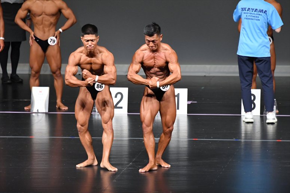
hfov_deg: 6.0
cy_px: 96
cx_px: 145
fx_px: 2778
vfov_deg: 4.0
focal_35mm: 345
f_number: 5.6
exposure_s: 1/400
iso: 5000
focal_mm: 230
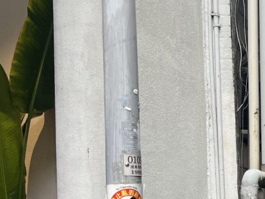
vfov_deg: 16.7
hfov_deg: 20.2
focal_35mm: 85
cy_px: 233
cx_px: 385
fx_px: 651
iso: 80
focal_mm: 5.7
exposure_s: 1/121
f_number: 1.5
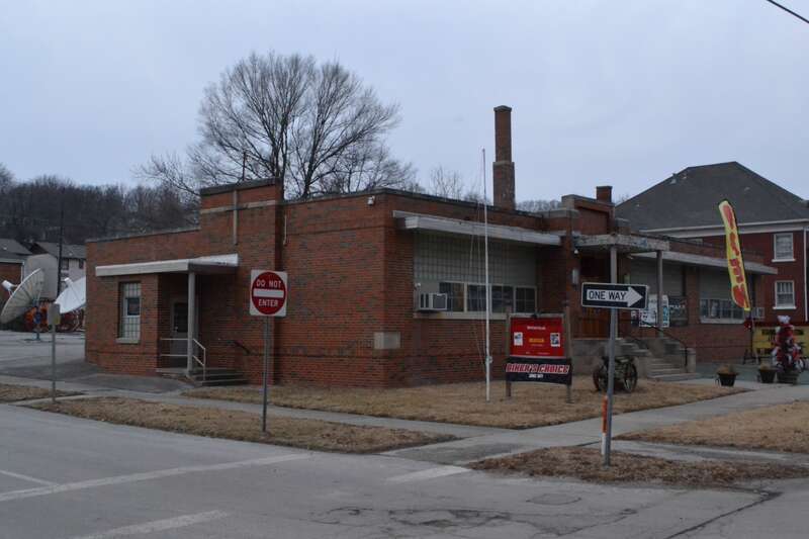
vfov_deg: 34.2
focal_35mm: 39
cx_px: 404
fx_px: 876
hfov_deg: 49.6
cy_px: 270
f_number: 11
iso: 3200
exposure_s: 1/640
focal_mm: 26
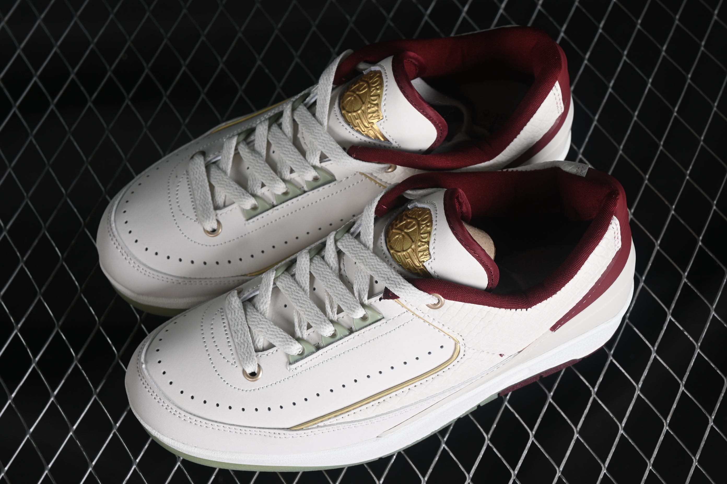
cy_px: 242
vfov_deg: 18.2
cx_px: 364
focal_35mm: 75
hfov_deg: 27.0
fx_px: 1514
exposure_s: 1/80
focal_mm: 50
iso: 160
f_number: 7.1
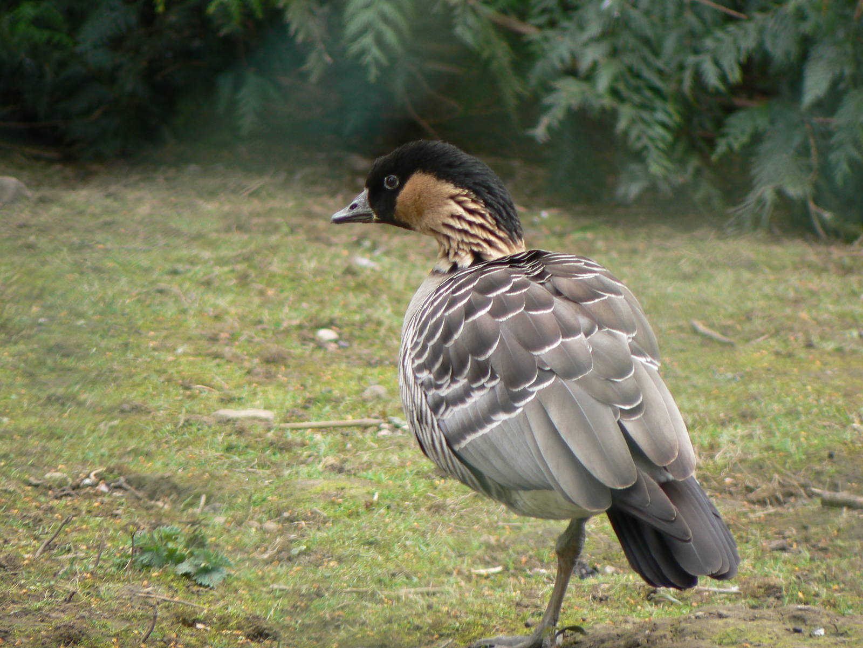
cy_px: 324
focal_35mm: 432
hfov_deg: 4.6
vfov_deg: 3.4
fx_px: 10770
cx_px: 432
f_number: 4
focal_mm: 72
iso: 80
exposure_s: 1/125
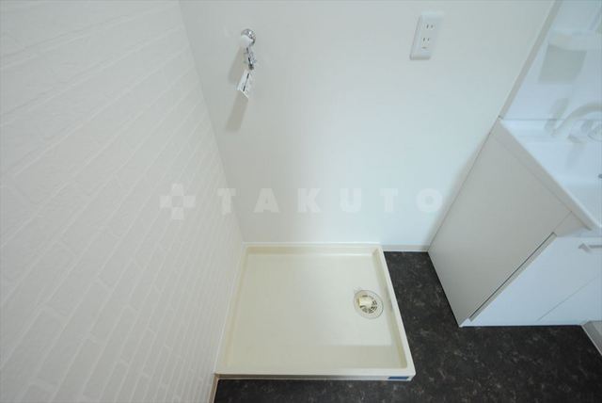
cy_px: 202
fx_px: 239
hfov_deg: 103.2
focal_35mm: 14
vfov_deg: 80.3
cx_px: 301
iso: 800
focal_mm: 9.5
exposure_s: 1/10
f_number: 4.8
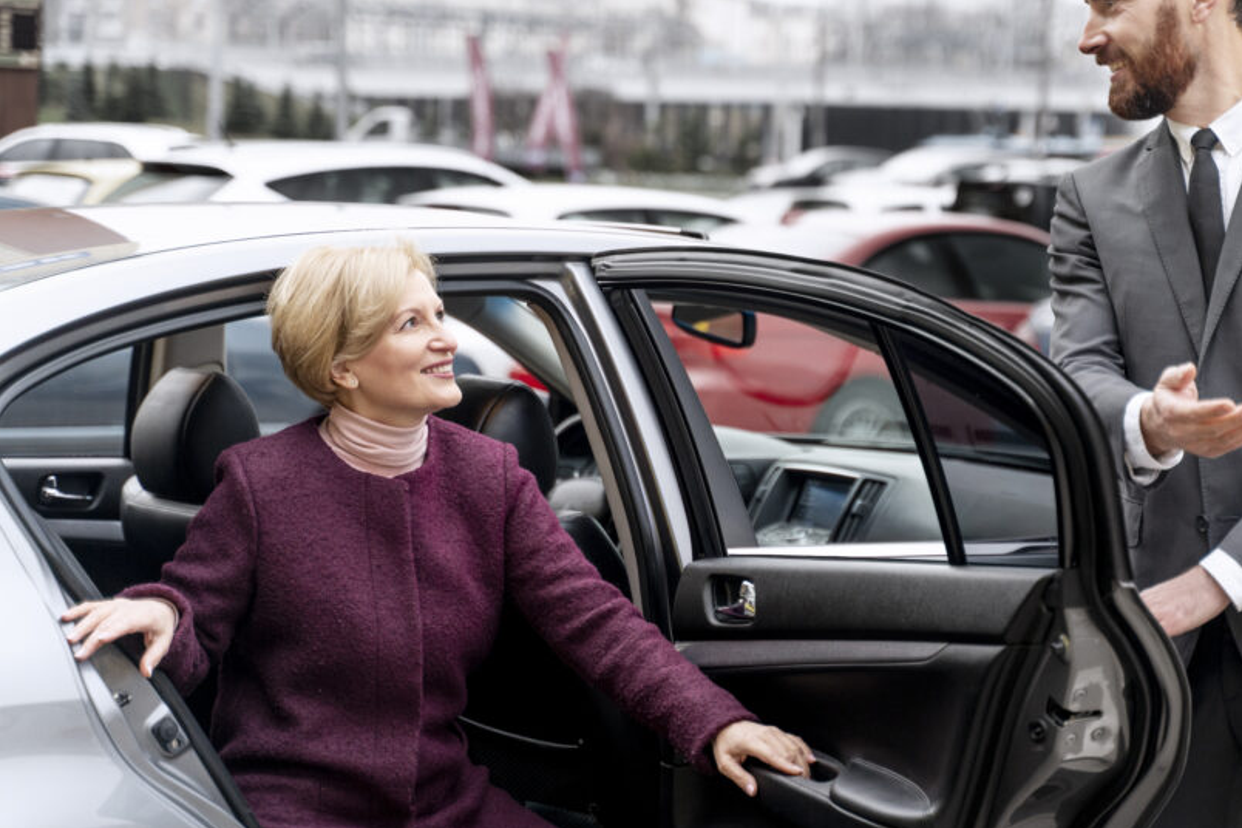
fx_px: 2725
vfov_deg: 17.3
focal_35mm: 79
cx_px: 779
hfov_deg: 25.6
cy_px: 401
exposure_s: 1/160
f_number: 2.8
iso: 500
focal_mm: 62
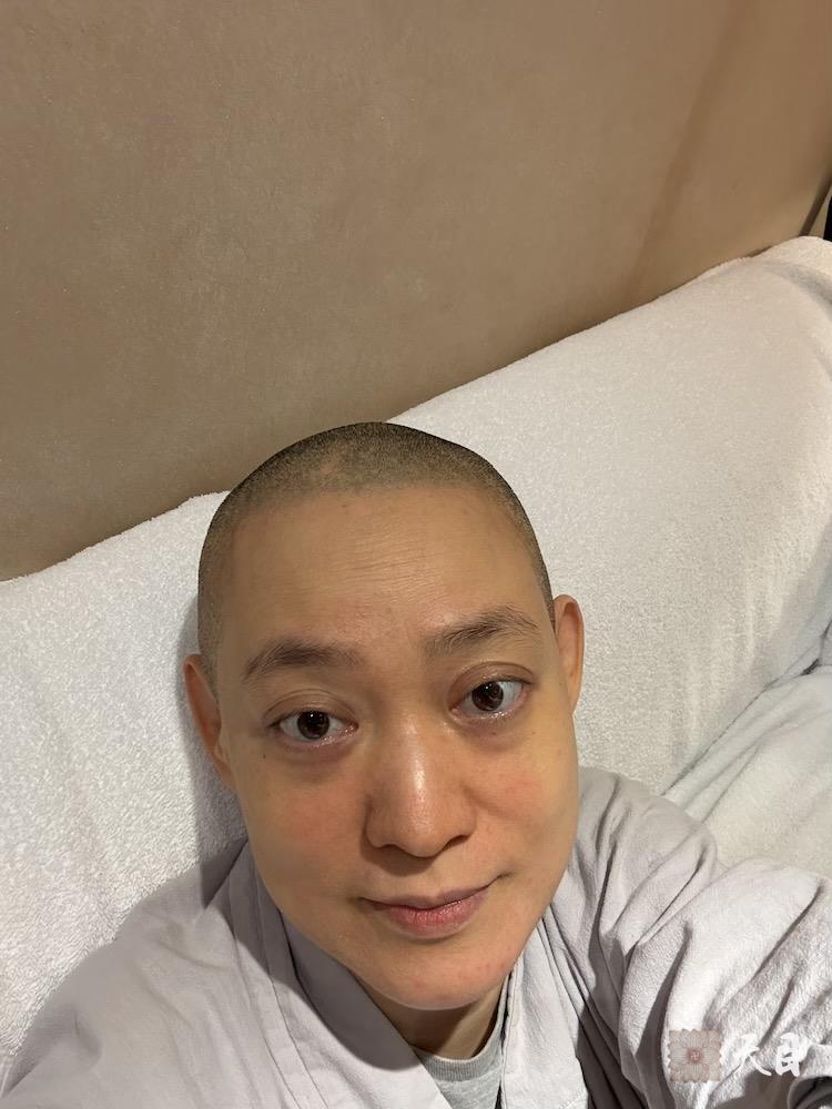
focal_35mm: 30
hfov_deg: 46.8
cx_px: 416
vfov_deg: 60.0
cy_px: 554
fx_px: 961
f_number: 1.9
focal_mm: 2.69
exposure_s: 1/50
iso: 250
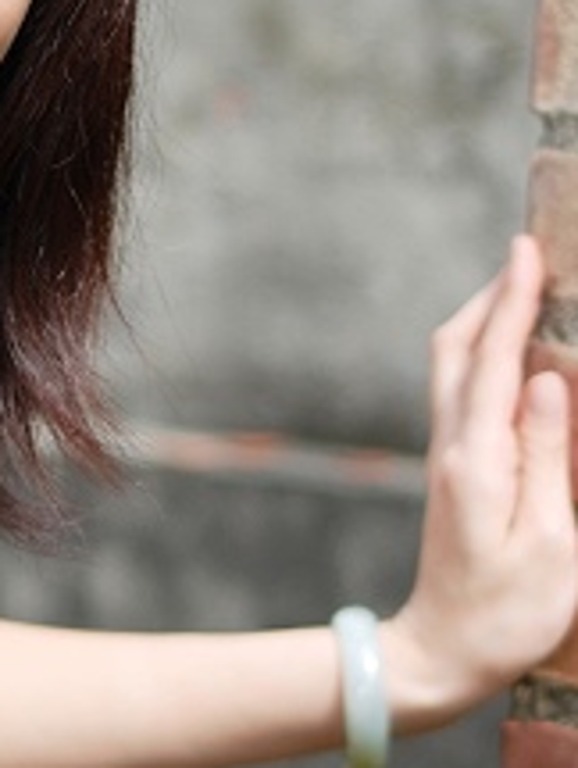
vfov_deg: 10.5
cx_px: 23
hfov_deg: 7.9
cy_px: 722
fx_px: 4146
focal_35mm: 187
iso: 100
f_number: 2.8
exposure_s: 1/800
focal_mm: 35
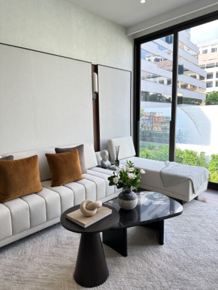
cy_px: 145
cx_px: 109
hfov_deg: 56.8
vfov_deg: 71.6
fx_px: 202
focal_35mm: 24
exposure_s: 1/279
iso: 80
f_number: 1.78
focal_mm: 6.86
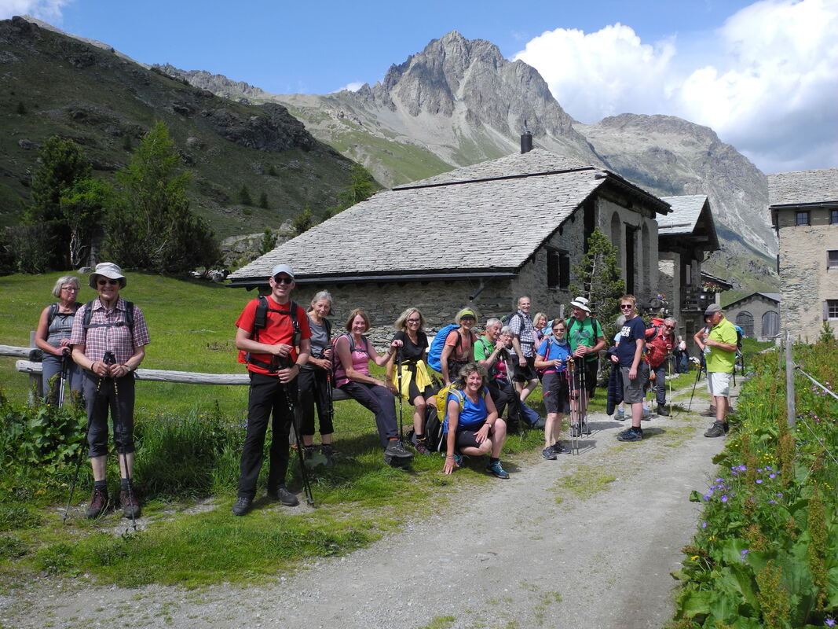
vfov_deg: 44.2
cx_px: 419
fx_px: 775
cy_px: 314
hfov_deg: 56.8
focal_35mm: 32
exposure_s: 1/1000
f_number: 4
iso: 100
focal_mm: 6.8
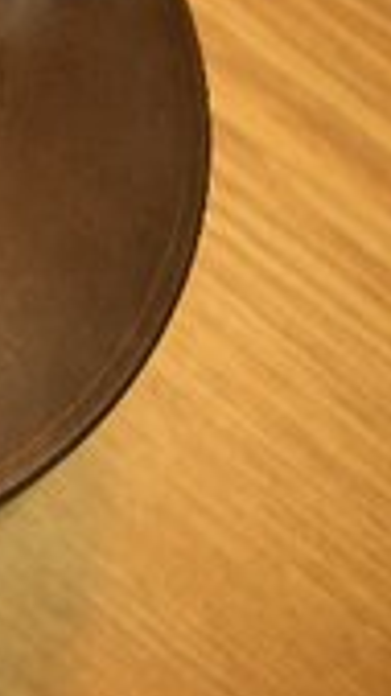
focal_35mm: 90
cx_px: -362
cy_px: 161
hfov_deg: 12.1
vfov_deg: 23.4
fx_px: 1660
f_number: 2.6
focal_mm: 5.8
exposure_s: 1/60
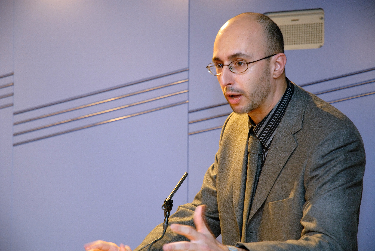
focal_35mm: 105
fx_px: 1095
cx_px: 188
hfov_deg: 19.4
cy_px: 126
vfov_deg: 13.1
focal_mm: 70
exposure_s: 1/25
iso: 400
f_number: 4.5
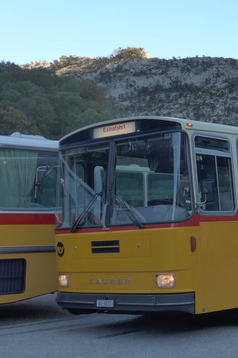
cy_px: 179
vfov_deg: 31.4
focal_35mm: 64
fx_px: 635
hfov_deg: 20.7
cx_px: 228
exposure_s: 1/320
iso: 160
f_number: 3
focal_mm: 9.5
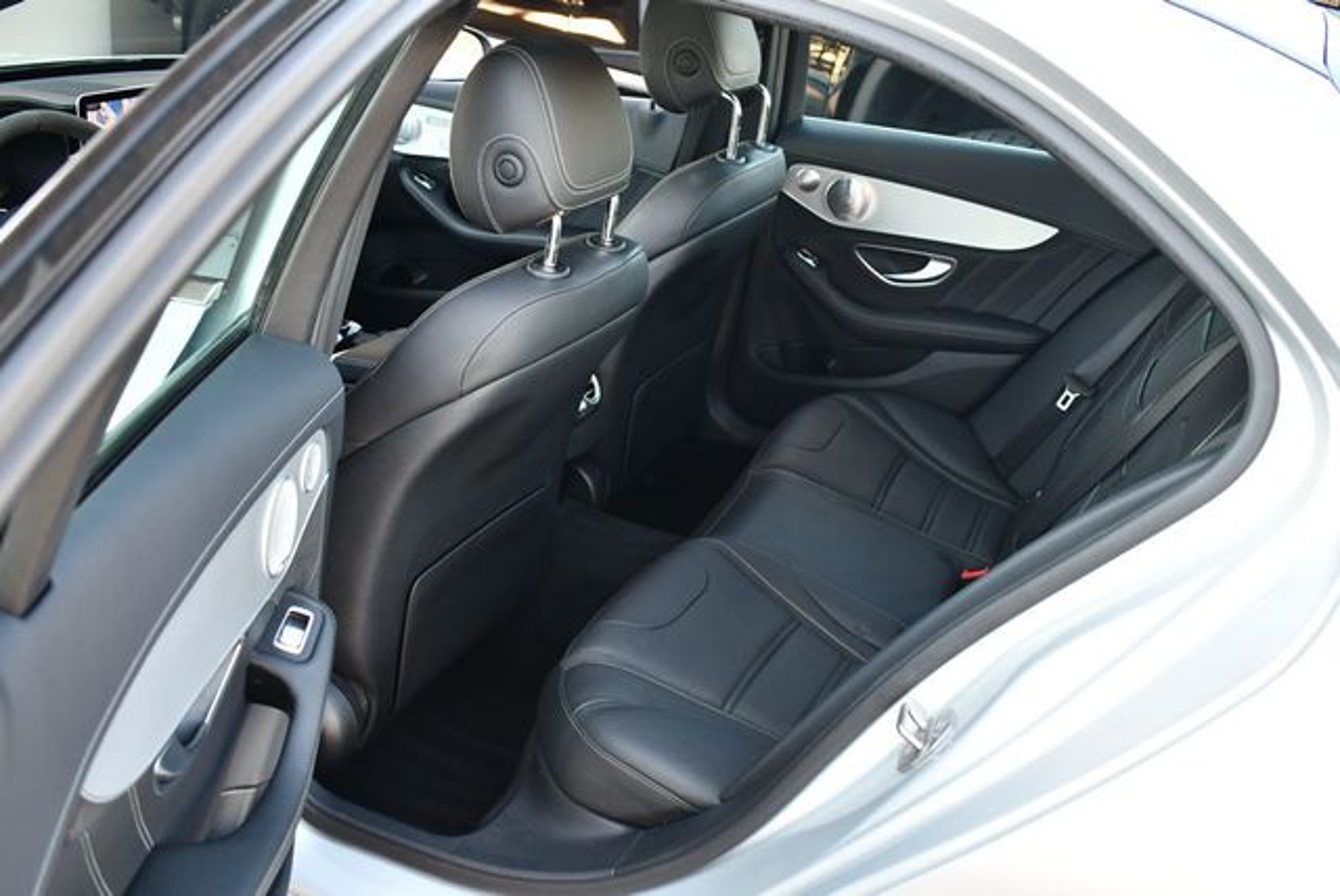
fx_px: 1341
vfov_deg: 36.9
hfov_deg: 53.1
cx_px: 670
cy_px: 448
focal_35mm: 36
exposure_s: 1/200
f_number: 3.5
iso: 800
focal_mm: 18
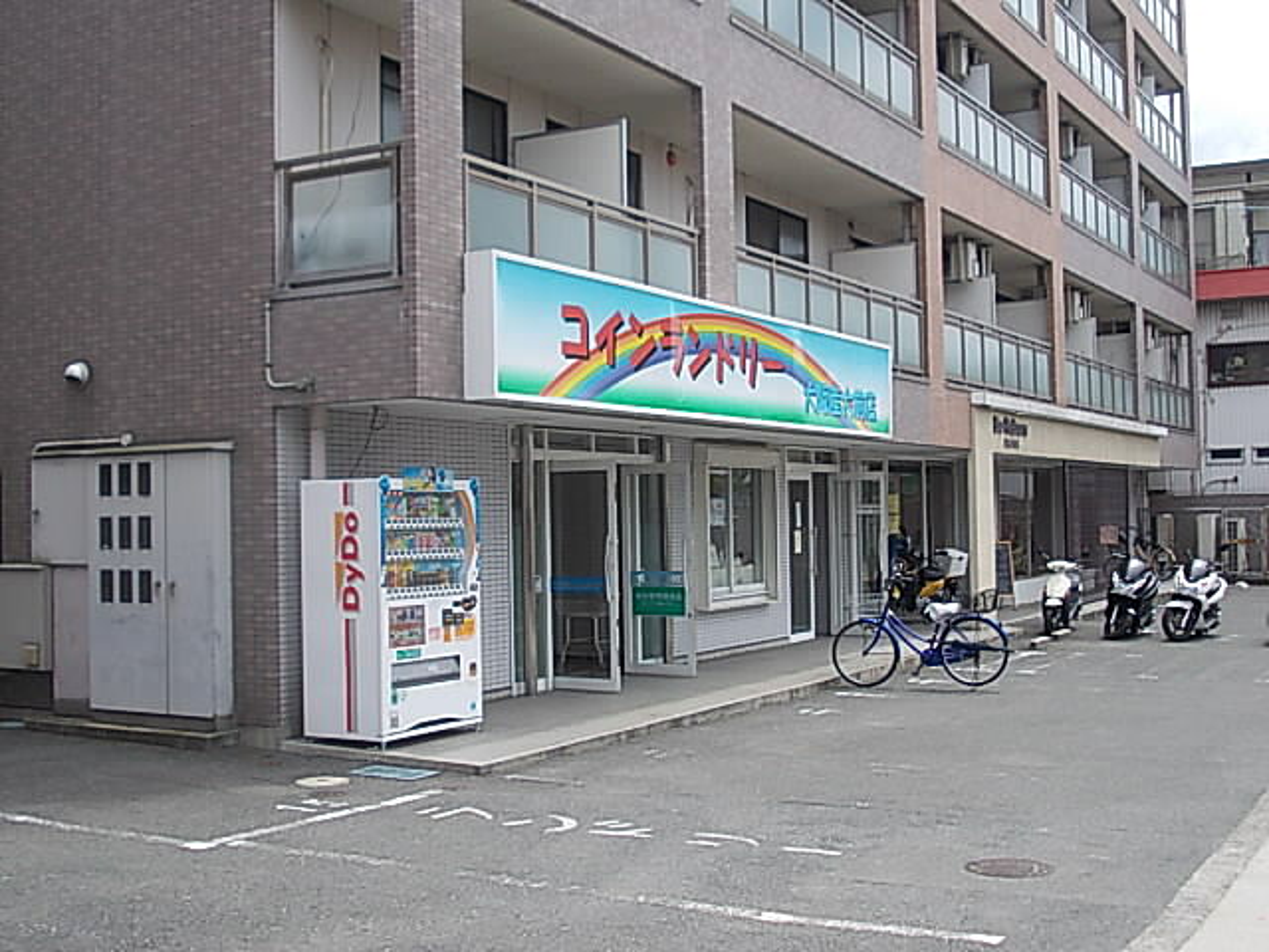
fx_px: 1576
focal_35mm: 43
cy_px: 476
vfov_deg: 33.6
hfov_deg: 43.9
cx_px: 634
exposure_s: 1/160
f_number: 6.5
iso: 80
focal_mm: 6.1
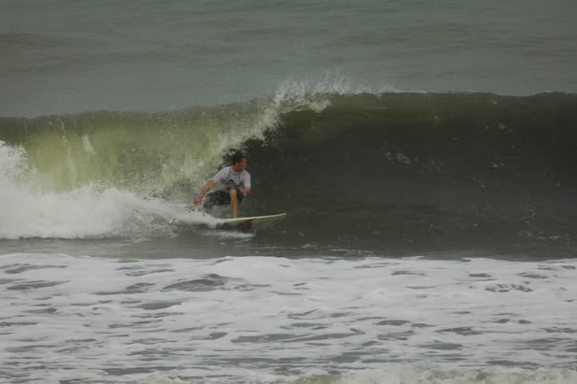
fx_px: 9320
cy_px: 157
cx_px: 274
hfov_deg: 3.5
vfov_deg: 2.4
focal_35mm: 582
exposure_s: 1/500
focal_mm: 300
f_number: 5.6
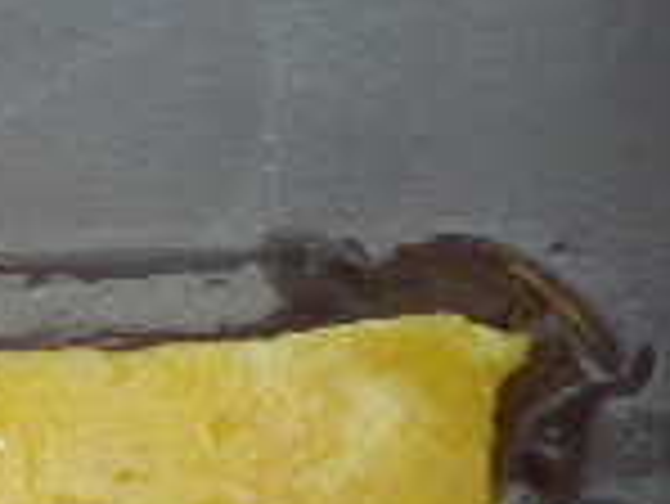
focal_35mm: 120
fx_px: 2324
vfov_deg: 11.8
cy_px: 747
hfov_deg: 15.0
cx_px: -391
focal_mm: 4.9
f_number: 2.6
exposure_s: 1/125
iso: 64
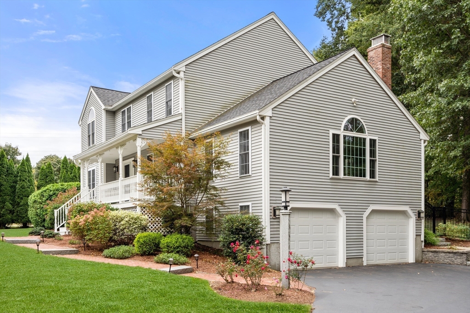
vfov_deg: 37.9
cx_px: 235
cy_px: 156
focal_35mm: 35
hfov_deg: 54.4
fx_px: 457
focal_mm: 35
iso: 320
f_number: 7.1
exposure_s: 1/160
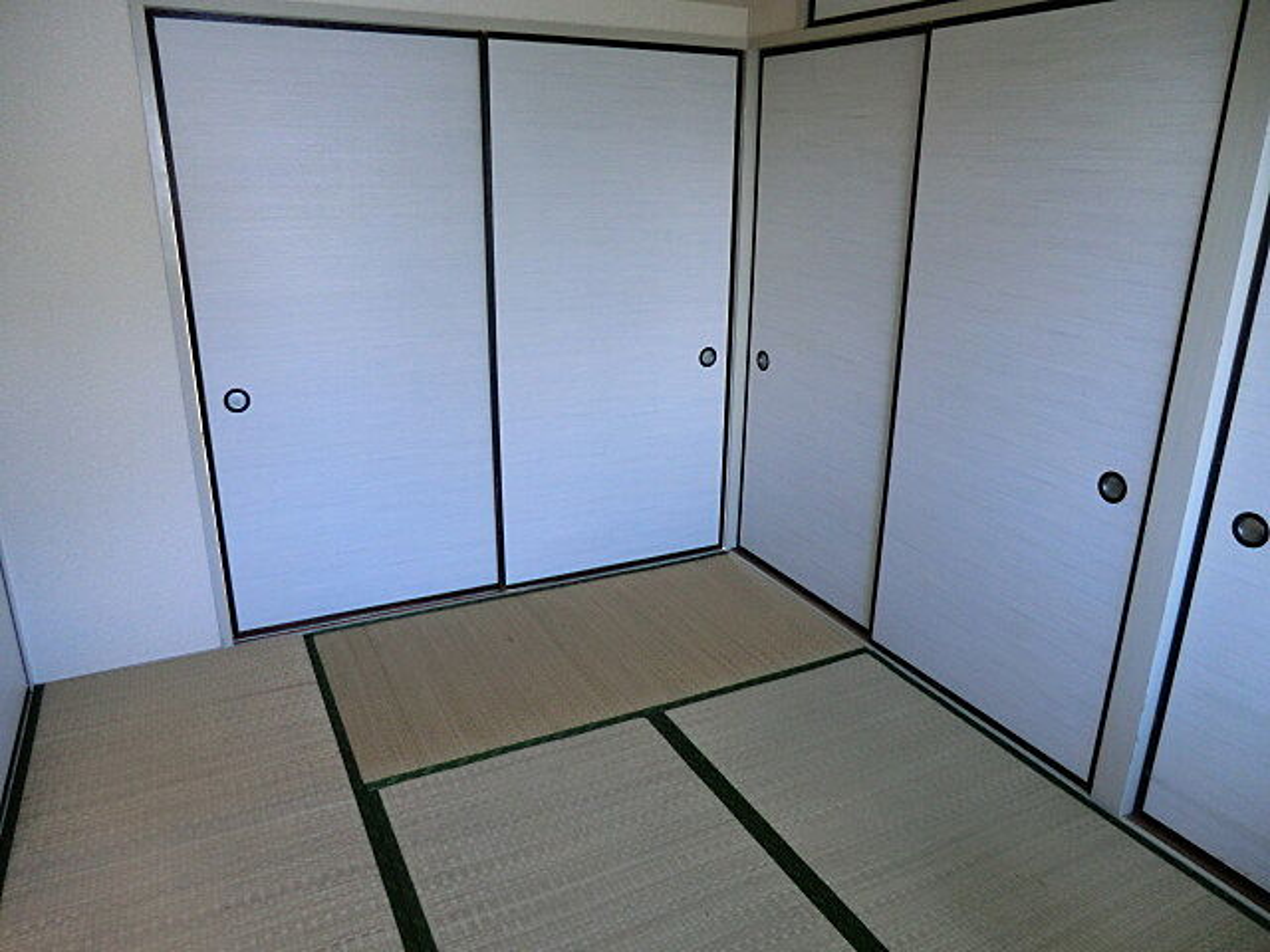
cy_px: 476
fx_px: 881
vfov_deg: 56.8
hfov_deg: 71.6
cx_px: 635
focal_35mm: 24
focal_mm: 4.3
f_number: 3.2
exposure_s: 1/60
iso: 250
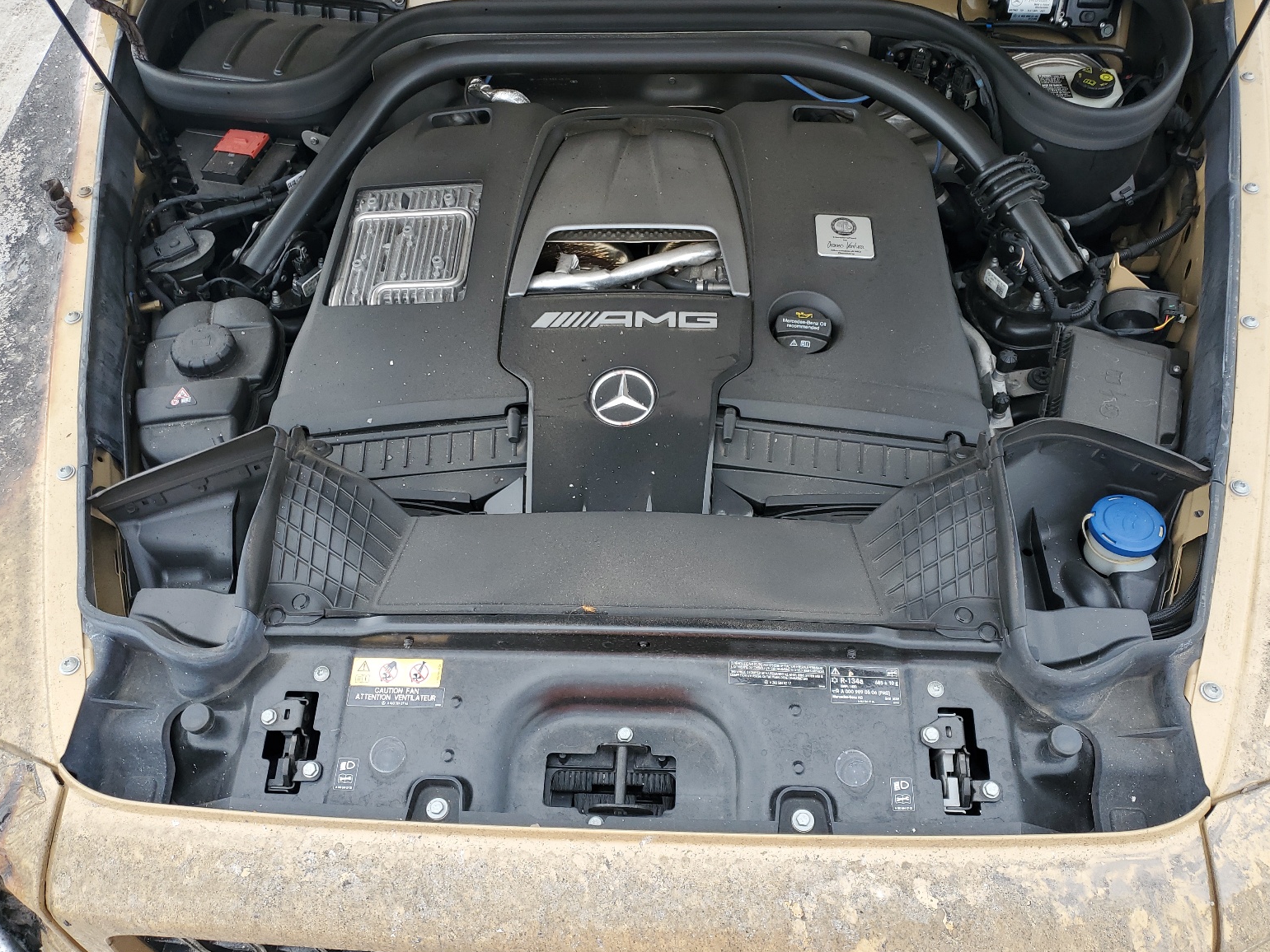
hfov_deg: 65.3
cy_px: 466
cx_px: 655
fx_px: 991
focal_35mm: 27
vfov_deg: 51.4
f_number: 1.5
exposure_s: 1/278
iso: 50
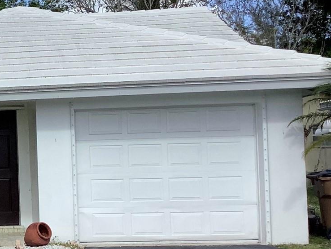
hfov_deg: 20.5
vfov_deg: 17.2
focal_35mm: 86
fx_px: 823
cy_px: 139
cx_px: -114
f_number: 2.4
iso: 25
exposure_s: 1/1698
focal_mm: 3.3
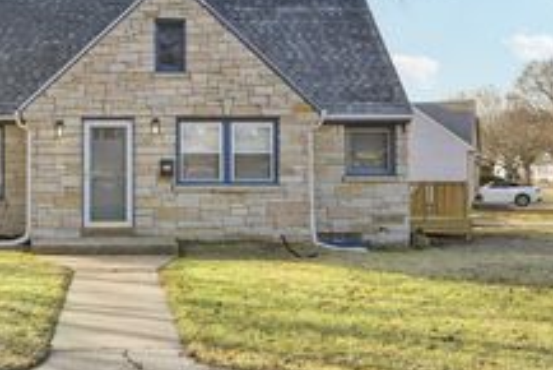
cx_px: 143
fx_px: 832
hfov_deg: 36.0
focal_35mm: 54
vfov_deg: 24.9
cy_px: 121
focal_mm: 23.5
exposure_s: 1/200
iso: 100
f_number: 8
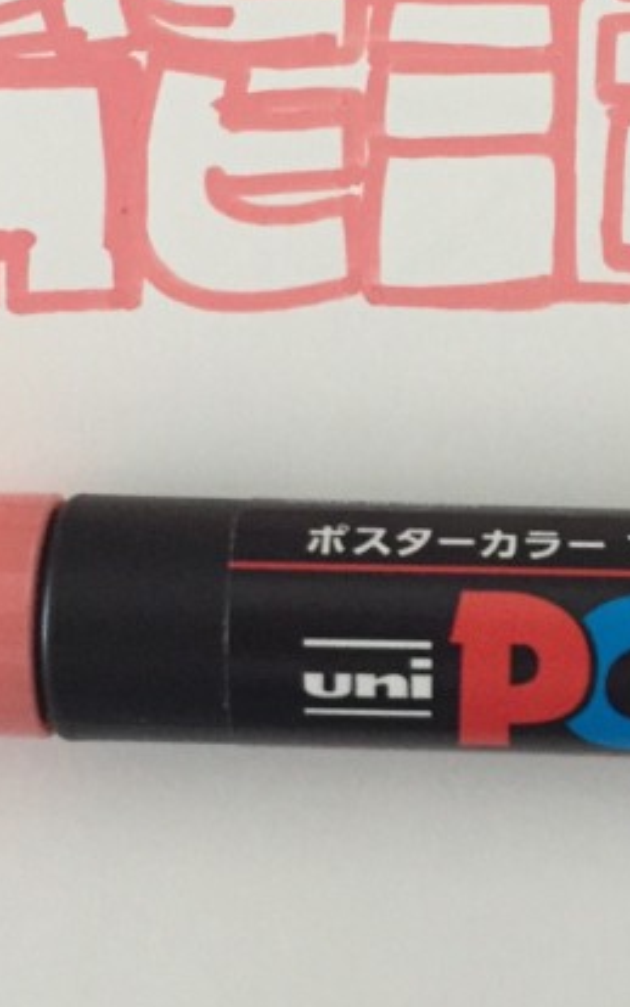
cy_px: 469
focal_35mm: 76
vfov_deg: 27.1
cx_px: 525
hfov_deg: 17.0
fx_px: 2086
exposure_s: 1/24
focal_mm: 4.15
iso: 250
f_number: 2.2
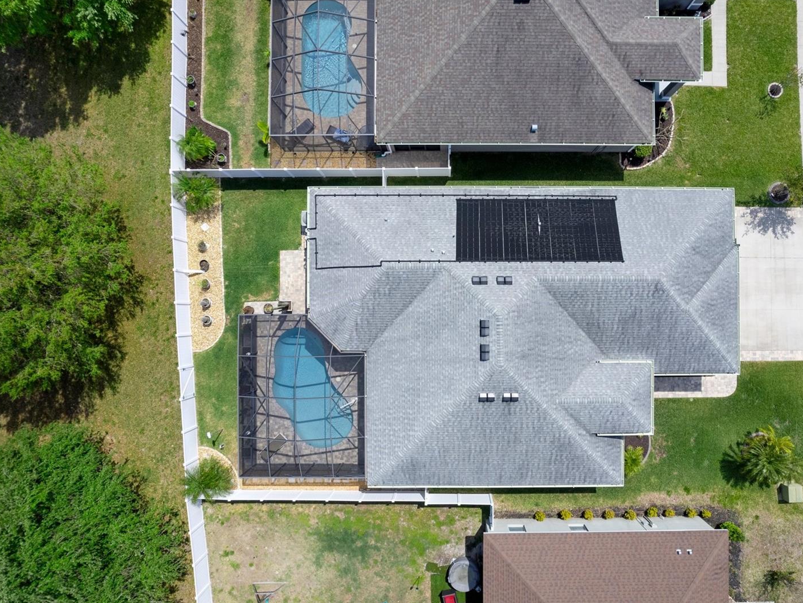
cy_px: 302
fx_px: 557
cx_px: 449
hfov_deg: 71.3
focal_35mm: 24
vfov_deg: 56.8
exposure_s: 1/2500
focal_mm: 8.38
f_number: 2.8
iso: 130
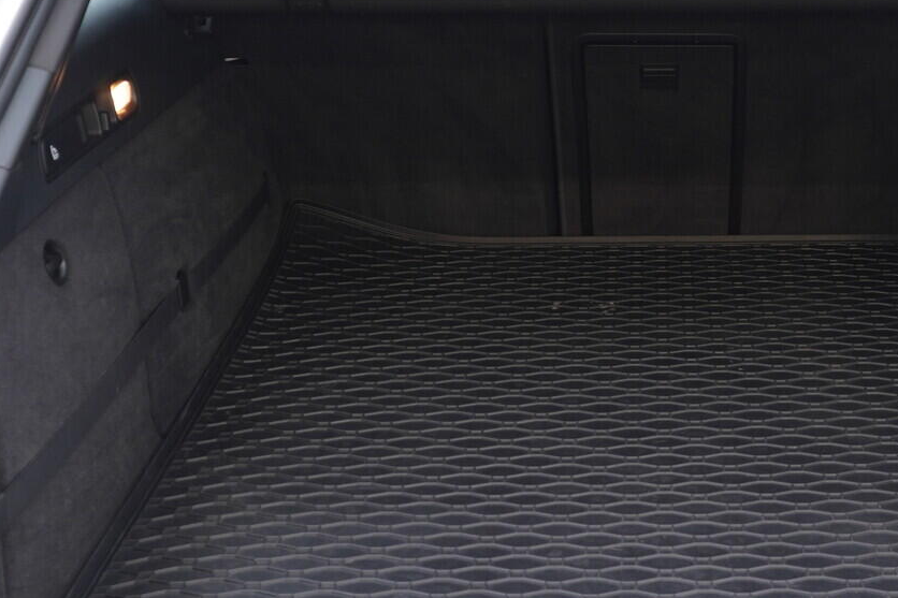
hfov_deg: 31.9
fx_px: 1546
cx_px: 648
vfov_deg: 21.9
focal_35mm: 62
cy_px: 233
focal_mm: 24
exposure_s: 1/40
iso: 320
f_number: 2.8
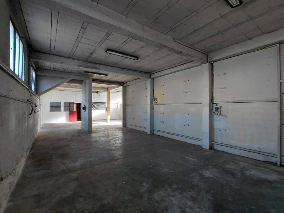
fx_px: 131
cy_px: 106
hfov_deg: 94.5
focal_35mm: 16
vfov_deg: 78.1
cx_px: 142
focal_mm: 1.64
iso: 80
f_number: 2.2
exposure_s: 1/60
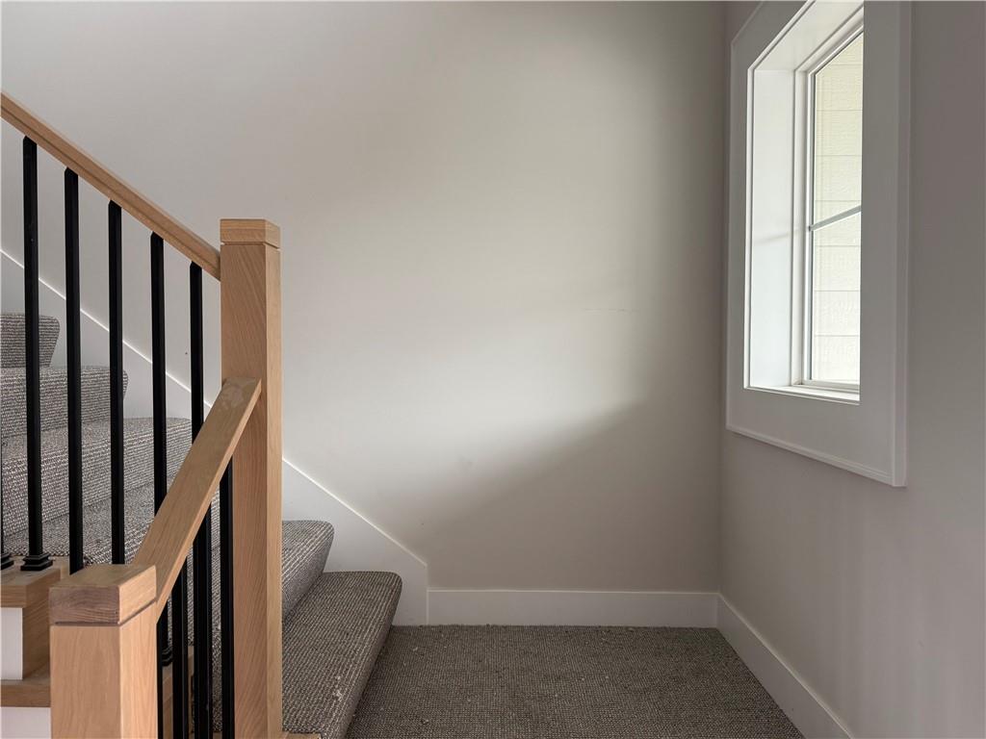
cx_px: 493
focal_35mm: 24
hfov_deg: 71.6
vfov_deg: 56.8
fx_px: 684
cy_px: 370
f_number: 1.78
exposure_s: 1/121
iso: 160
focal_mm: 6.76
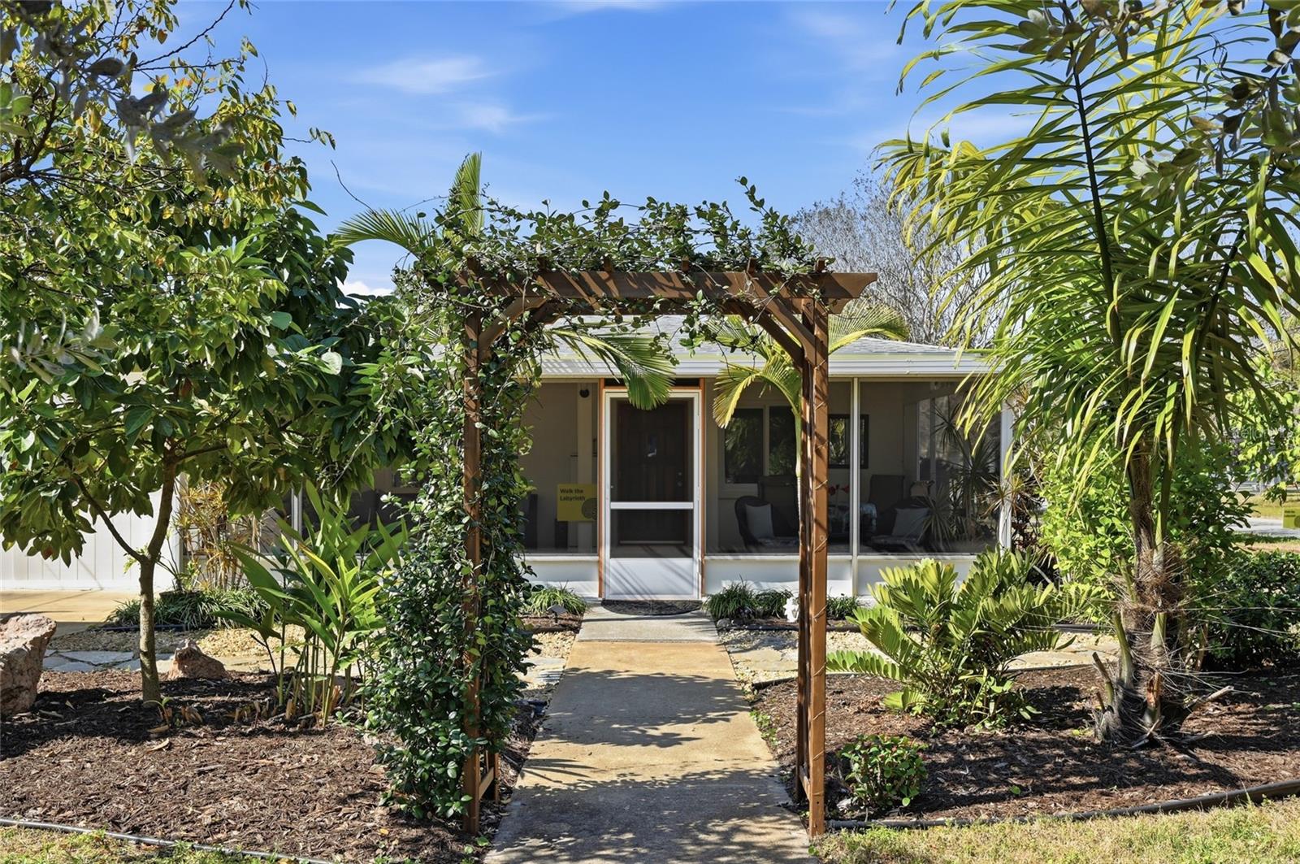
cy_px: 432
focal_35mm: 30
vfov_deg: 43.5
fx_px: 1082
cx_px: 650
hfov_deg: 62.0
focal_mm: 30
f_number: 9
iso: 250
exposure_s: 1/5000
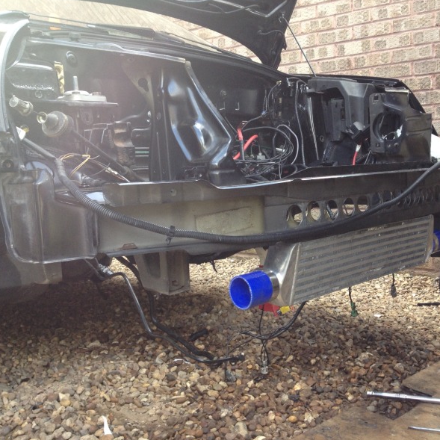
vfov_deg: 40.0
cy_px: 218
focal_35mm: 42
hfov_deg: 39.5
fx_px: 604
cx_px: 294
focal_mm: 4.3
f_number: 2.4
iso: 100
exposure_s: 1/120
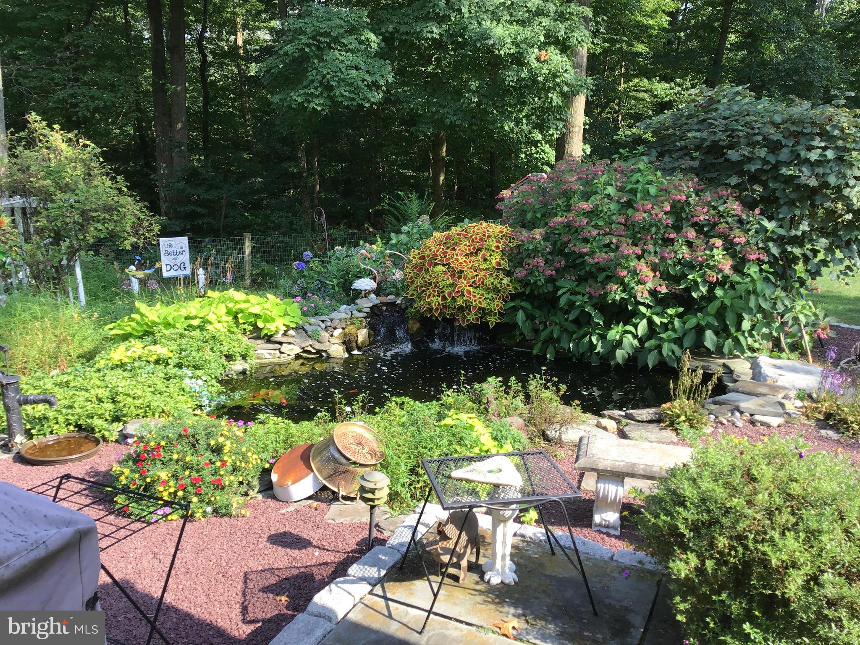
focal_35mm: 31
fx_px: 770
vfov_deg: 45.4
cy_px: 322
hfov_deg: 58.4
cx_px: 430
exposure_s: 1/245
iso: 25
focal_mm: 3.3
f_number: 2.4
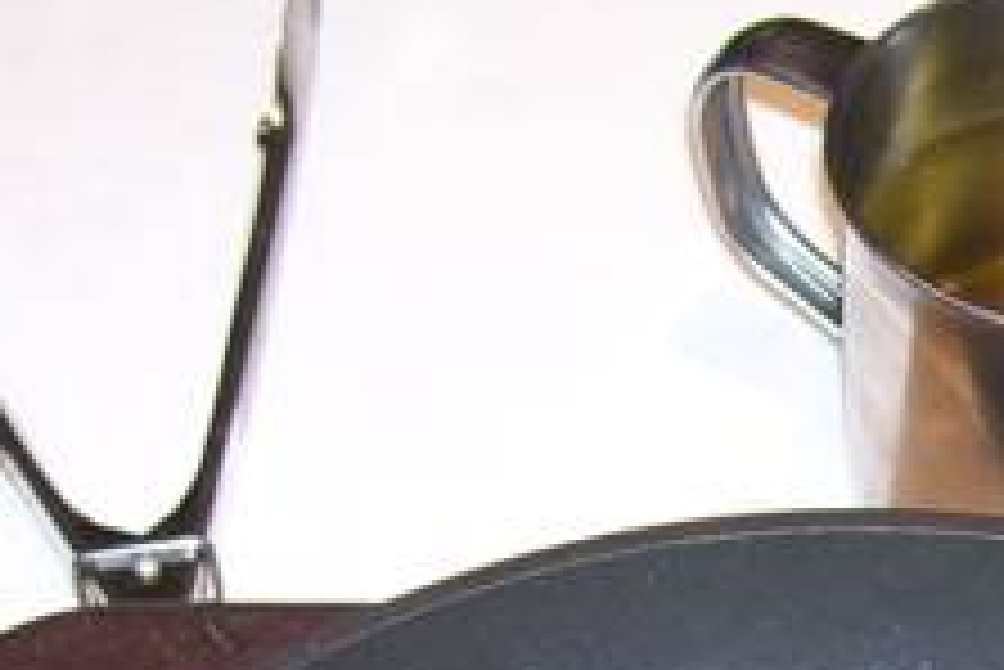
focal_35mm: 127
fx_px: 3544
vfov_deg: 10.4
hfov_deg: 15.8
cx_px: 1009
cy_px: 1075
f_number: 2.7
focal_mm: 5.6
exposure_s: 1/60
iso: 80
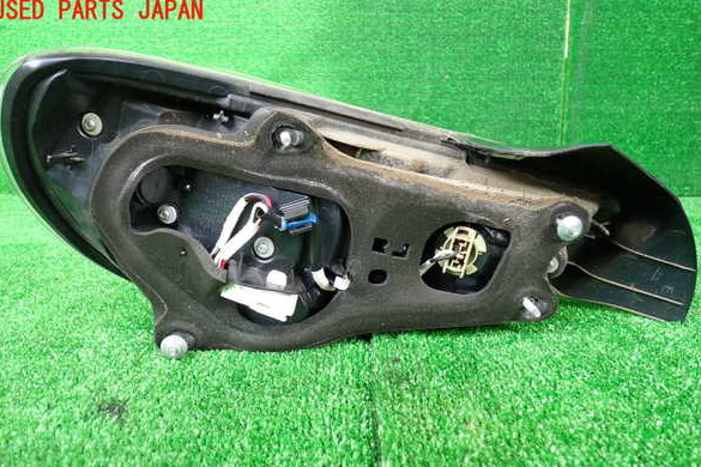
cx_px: 345
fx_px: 623
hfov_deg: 58.7
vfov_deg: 41.0
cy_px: 266
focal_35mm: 32
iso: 200
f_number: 2.3
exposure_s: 1/60
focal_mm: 5.4
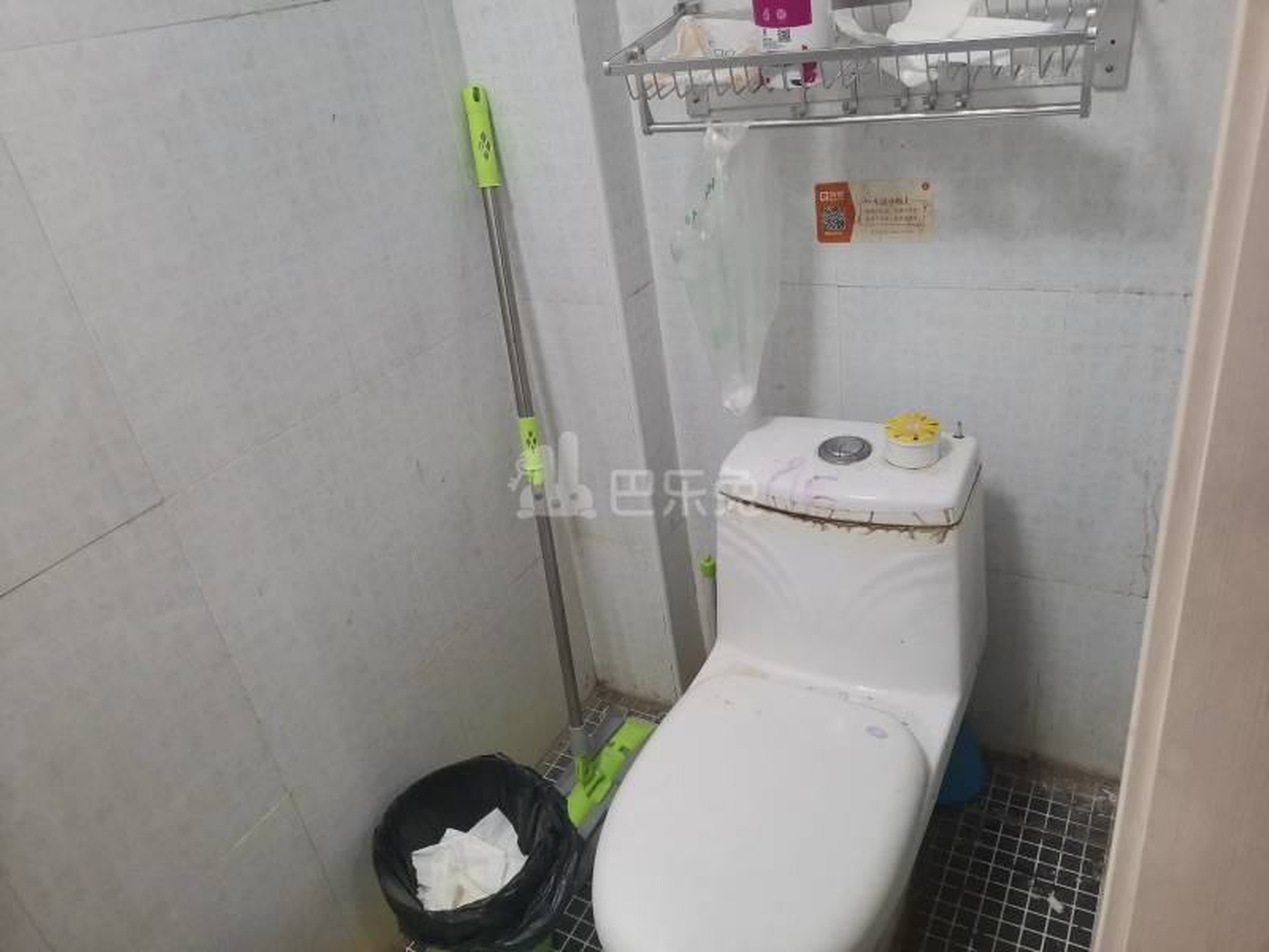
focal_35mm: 26
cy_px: 476
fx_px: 953
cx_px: 634
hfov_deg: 67.3
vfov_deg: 53.1
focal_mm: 5.5
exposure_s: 1/50
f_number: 1.8
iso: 400
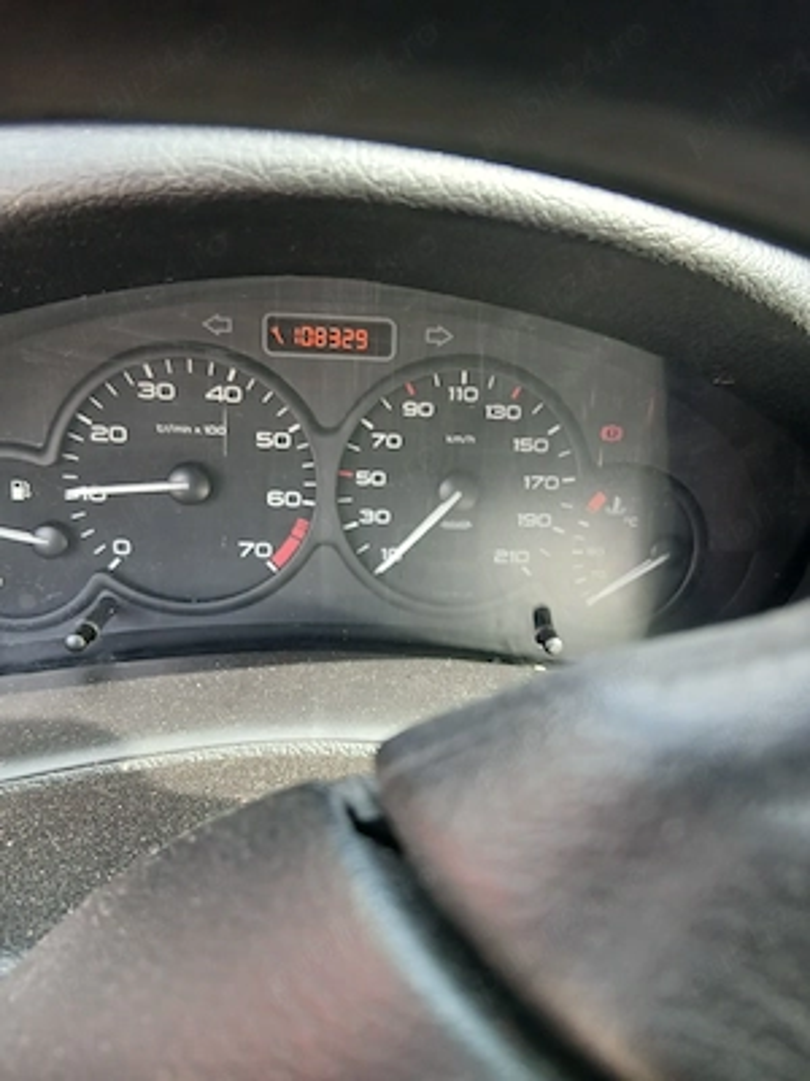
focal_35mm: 26
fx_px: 811
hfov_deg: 53.1
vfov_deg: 67.3
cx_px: 405
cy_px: 540
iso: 80
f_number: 1.8
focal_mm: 3.98
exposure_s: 1/50.3
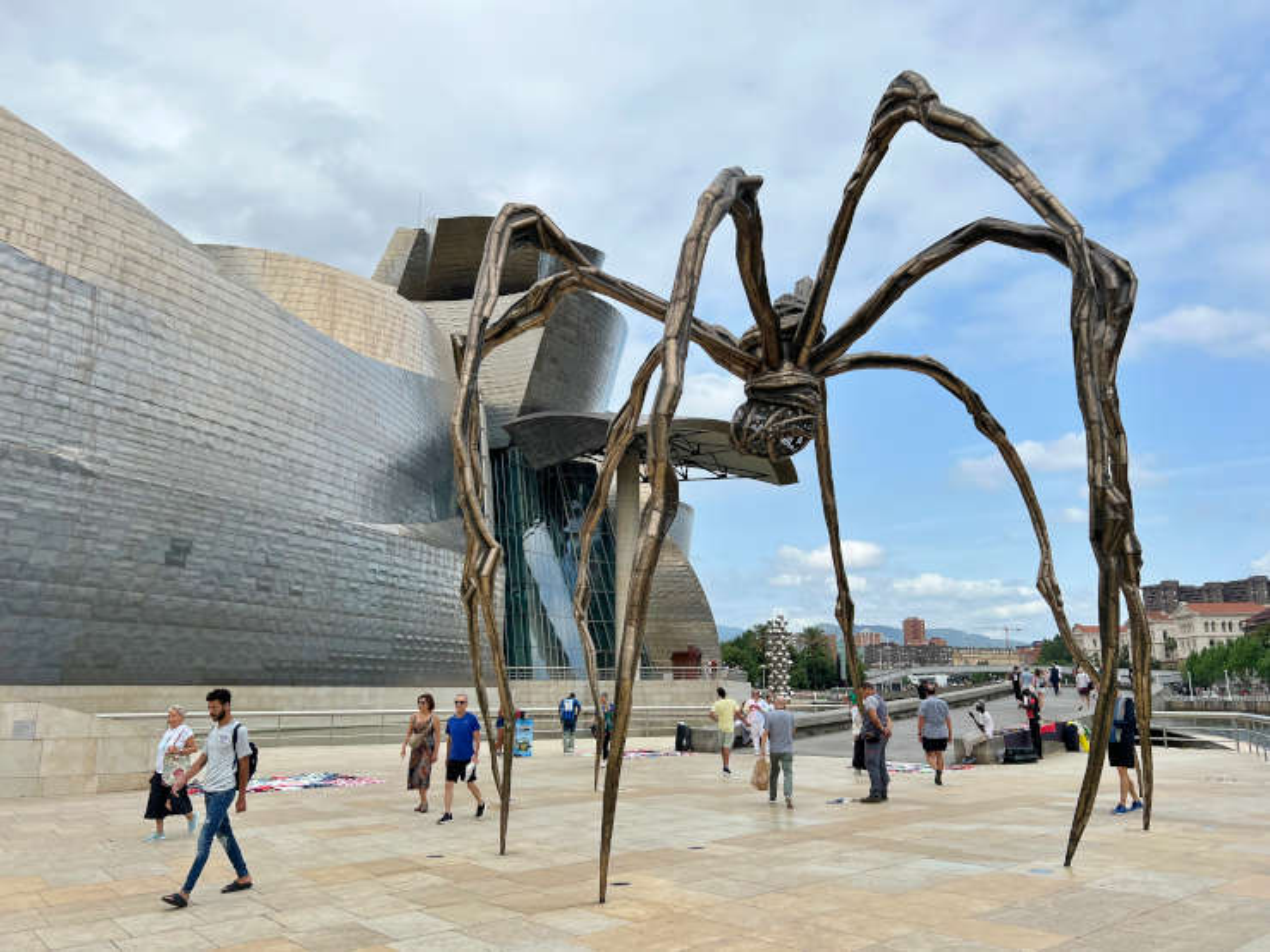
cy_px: 476
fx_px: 954
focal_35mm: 26
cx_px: 635
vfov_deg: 53.0
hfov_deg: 67.3
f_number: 1.5
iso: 50
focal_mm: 5.7
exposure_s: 1/4831
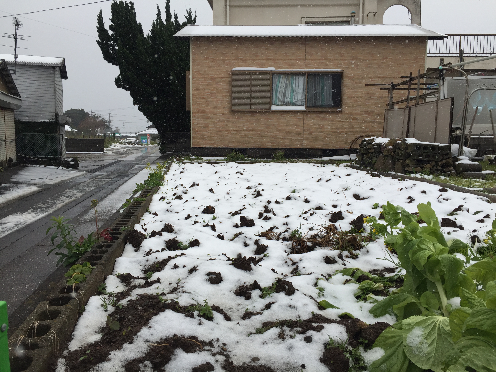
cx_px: 248
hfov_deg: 61.7
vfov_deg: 48.2
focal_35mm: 29
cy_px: 186
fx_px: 416
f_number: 2.2
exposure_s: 1/1883
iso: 32
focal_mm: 4.15
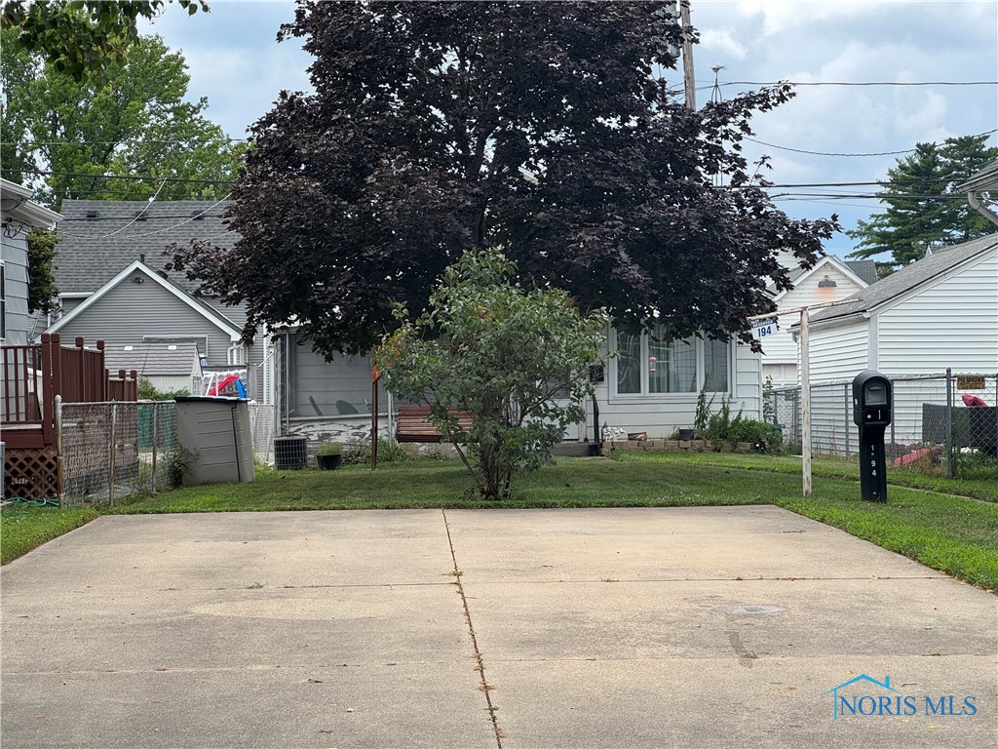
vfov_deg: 19.1
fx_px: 2220
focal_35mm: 77
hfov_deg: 25.3
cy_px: 374
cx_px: 499
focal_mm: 9
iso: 25
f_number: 2.8
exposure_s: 1/324
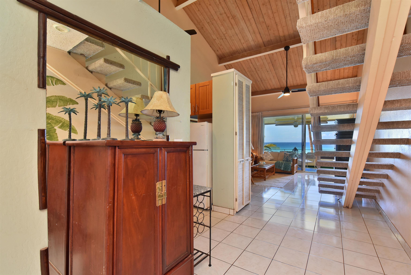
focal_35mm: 16
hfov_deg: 96.7
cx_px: 206
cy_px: 138
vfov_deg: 73.8
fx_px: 183
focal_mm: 16
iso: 6400
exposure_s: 1/40
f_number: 16
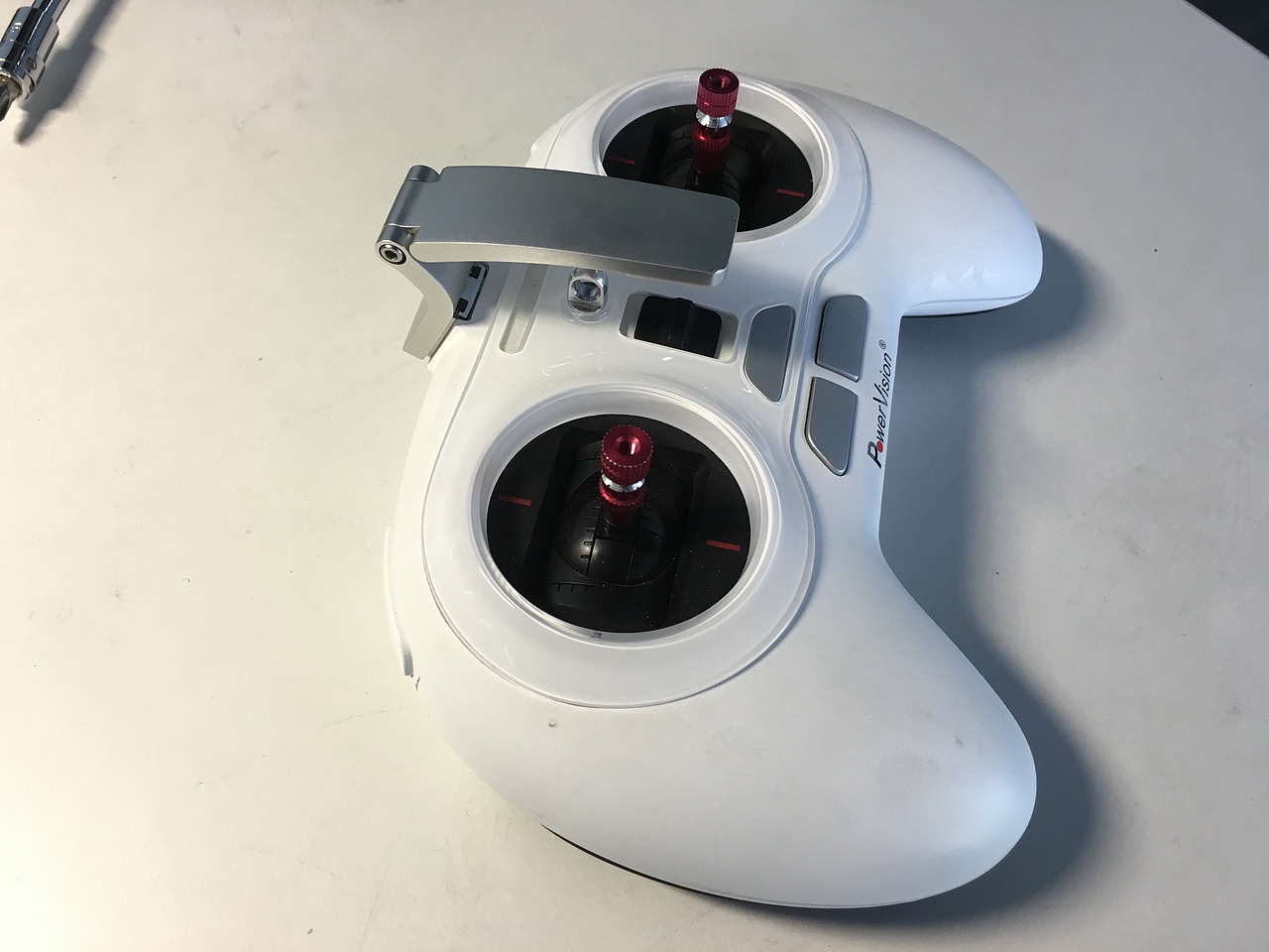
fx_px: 1063
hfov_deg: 61.7
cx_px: 634
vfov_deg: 48.2
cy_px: 476
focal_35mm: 29
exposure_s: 1/33
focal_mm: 4.15
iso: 40
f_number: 2.2
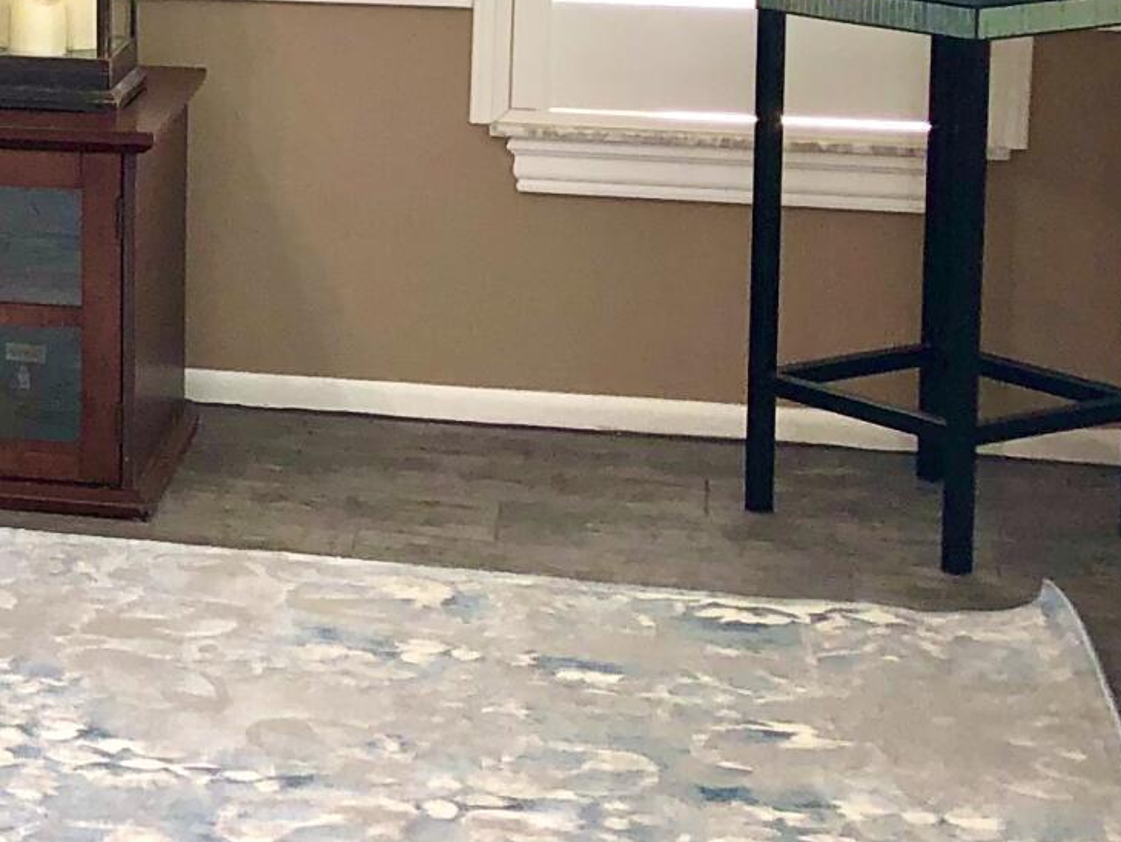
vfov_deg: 12.8
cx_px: -891
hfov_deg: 14.9
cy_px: 41
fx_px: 3725
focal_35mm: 115
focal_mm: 3.99
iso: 20
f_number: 1.8
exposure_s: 1/18
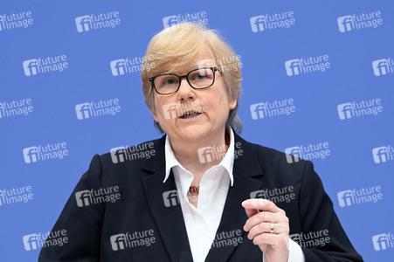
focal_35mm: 110
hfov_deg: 18.6
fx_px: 1203
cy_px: 131
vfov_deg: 12.4
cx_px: 197
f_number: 5
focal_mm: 110
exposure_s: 1/500
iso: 5000
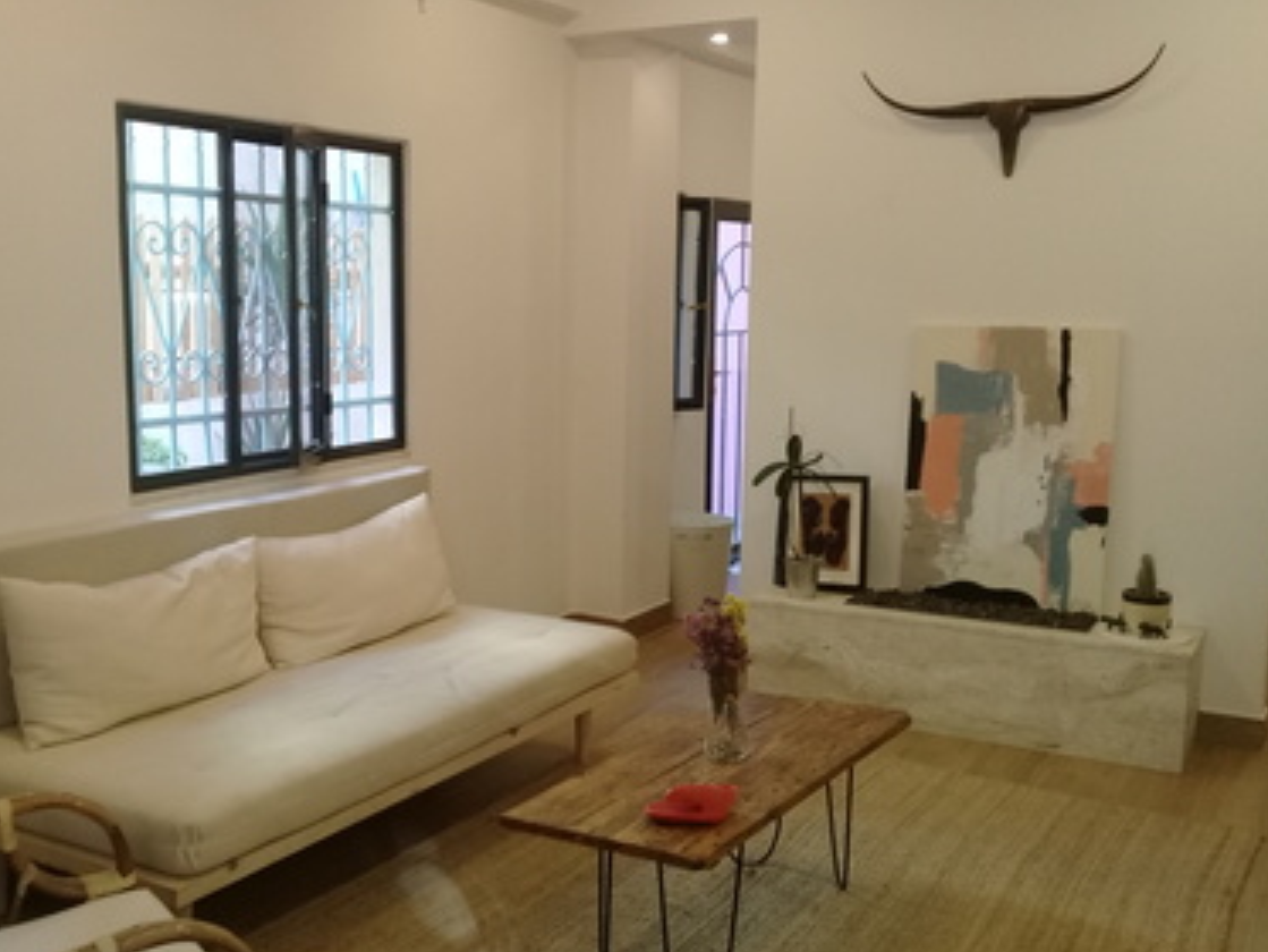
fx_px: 1392
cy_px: 512
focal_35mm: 38
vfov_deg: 37.7
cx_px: 539
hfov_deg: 48.8
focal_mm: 3.3
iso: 80
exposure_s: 1/40
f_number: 2.2
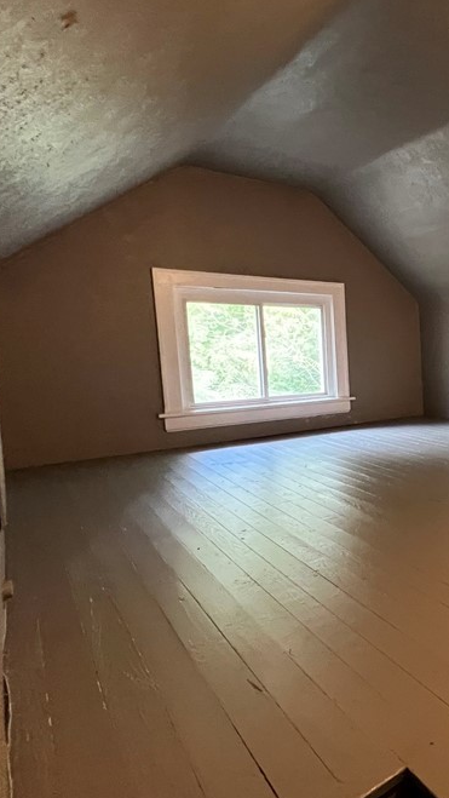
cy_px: 400
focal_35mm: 22
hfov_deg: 39.2
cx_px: 525
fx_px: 465
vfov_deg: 81.2
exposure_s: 1/60
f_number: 1.8
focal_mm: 1.57
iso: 500
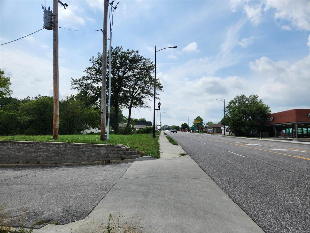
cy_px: 116
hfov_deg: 73.9
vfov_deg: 58.9
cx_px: 155
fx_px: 206
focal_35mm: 23
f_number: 1.8
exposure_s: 1/3399
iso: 20
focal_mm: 5.4
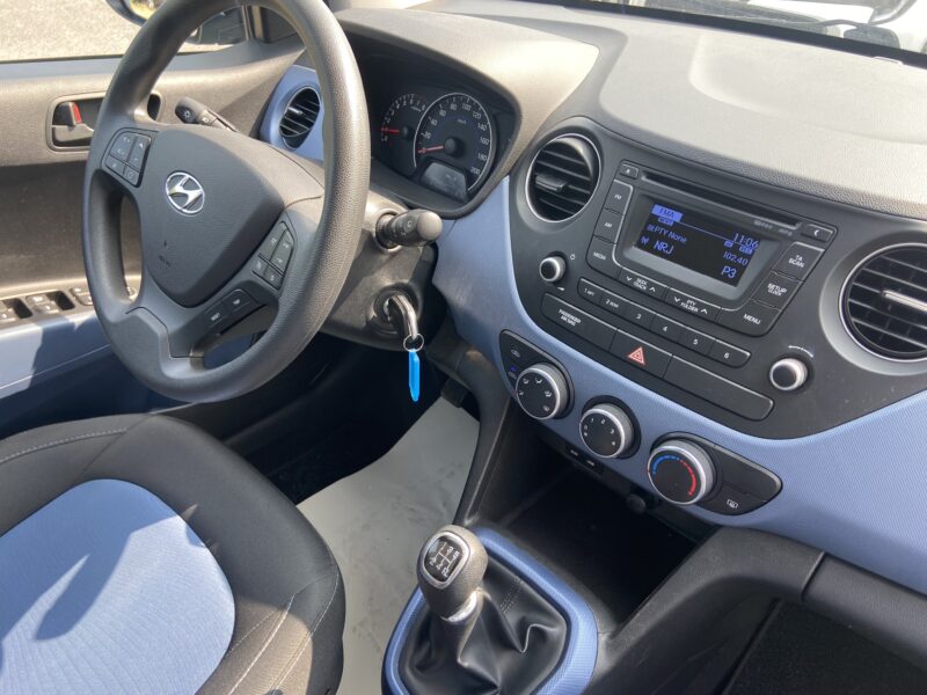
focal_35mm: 26
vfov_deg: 53.1
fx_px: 696
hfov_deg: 67.3
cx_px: 464
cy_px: 348
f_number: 1.8
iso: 40
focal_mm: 4.25
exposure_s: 1/122
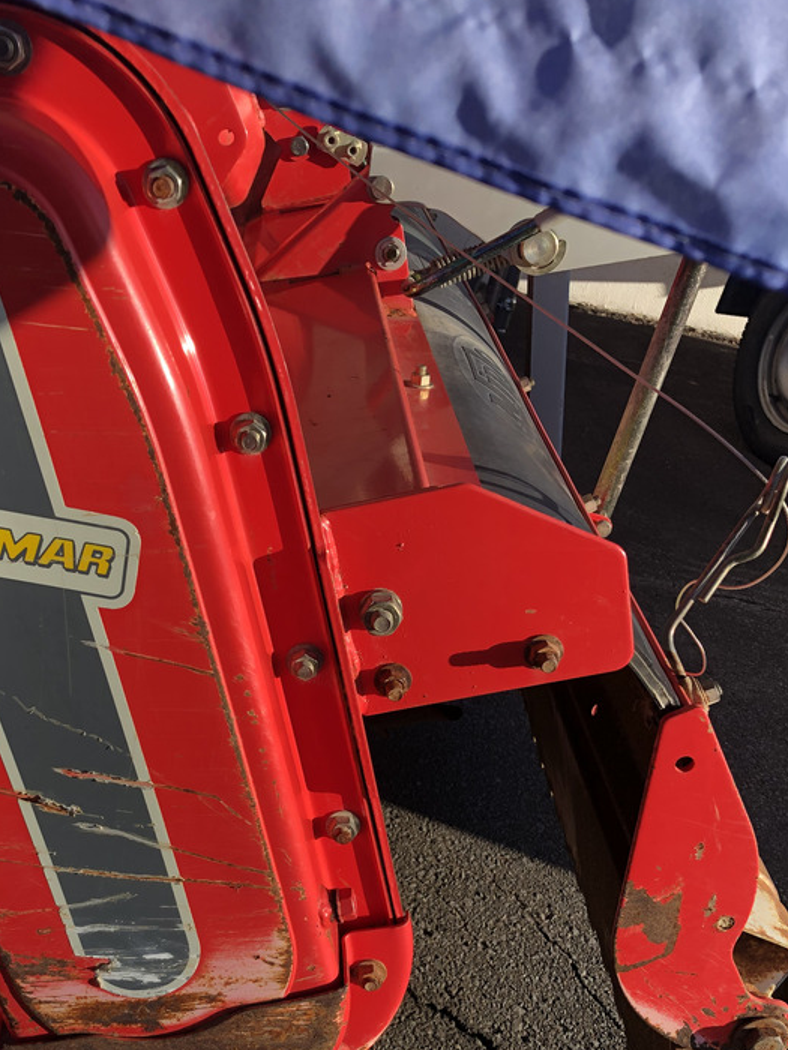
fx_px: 1214
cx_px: 314
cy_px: 716
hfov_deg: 35.8
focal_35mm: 40
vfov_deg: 45.9
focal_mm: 4
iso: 20
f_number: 1.8
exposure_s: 1/552
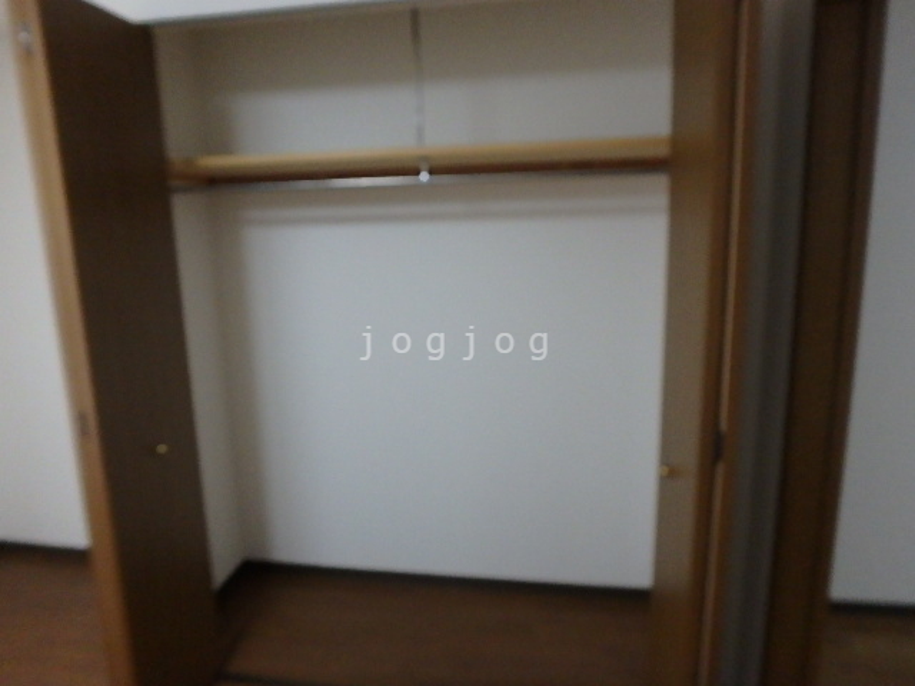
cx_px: 458
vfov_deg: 63.4
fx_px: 555
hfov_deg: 79.0
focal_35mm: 21
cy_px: 343
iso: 800
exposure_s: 1/125
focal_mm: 3.7
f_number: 3.5
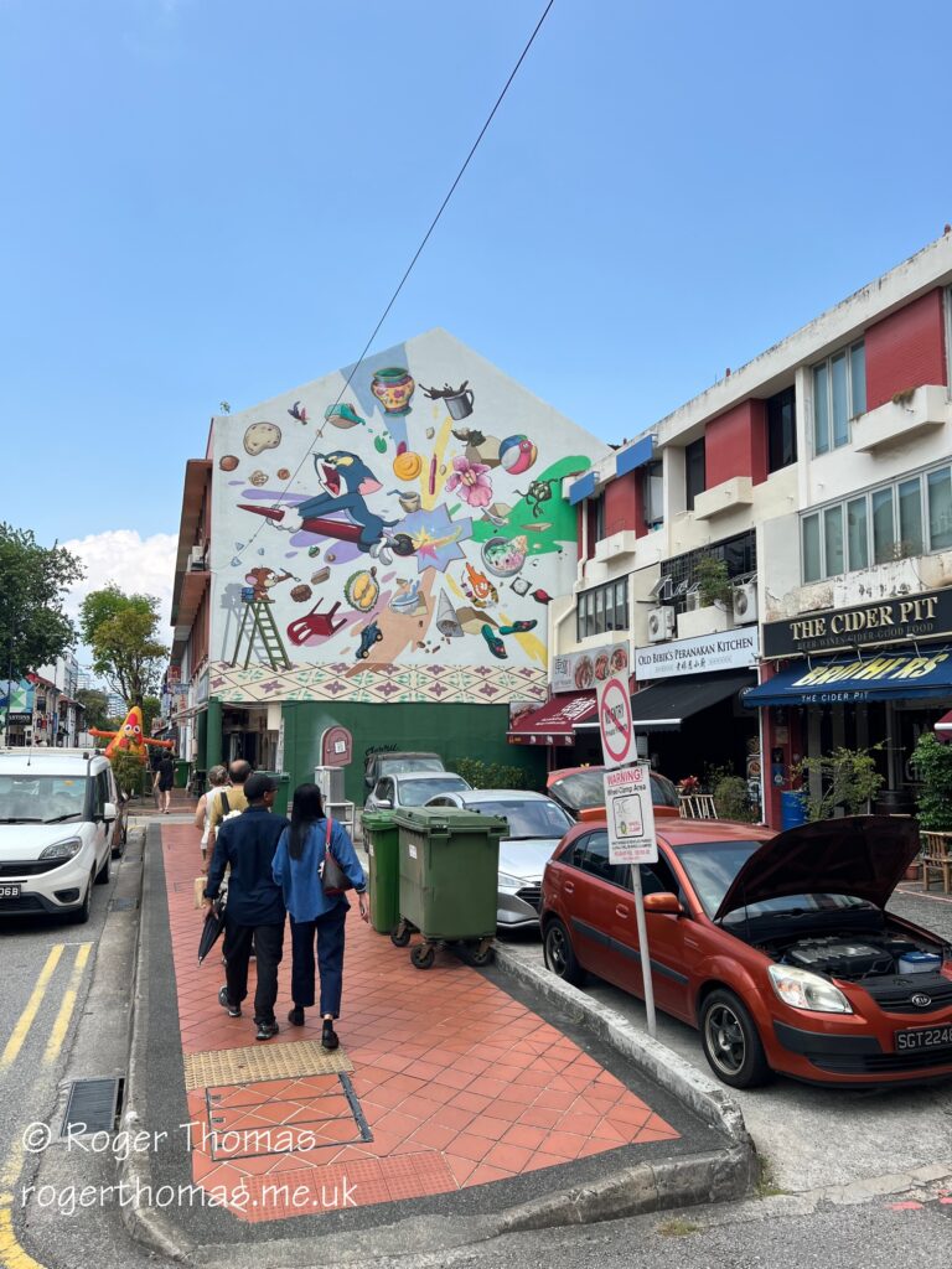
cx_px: 476
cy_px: 634
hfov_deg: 53.1
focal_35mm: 26
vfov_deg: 67.3
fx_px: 953
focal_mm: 5.7
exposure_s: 1/3165
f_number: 1.5
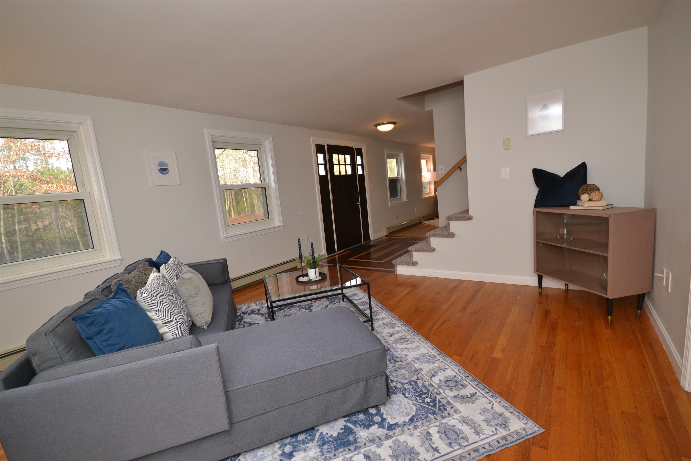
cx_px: 346
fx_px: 288
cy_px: 230
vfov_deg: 77.3
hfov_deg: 100.4
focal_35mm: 15
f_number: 5.6
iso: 400
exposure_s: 1/60
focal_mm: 10
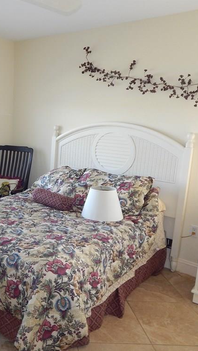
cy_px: 176
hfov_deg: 33.1
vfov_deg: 58.0
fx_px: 317
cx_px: 24
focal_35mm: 34
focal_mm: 4
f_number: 3
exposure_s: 1/30
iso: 200
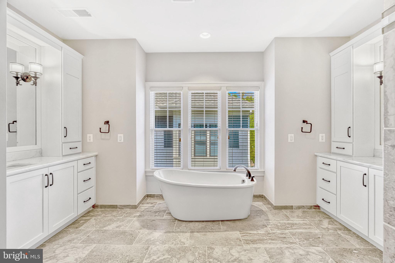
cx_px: 198
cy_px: 132
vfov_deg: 73.7
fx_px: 176
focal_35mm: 16
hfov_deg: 96.7
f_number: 7.1
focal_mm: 16
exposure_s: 1/100
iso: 1250
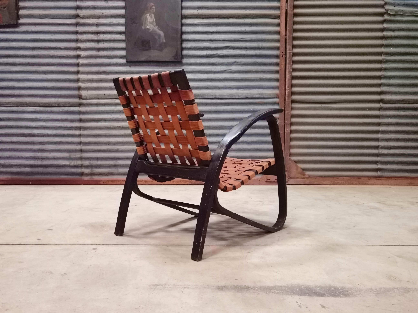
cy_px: 156
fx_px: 350
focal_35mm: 29
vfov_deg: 48.2
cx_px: 209
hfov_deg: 61.7
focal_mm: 6.71
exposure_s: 1/40
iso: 1250
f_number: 1.9
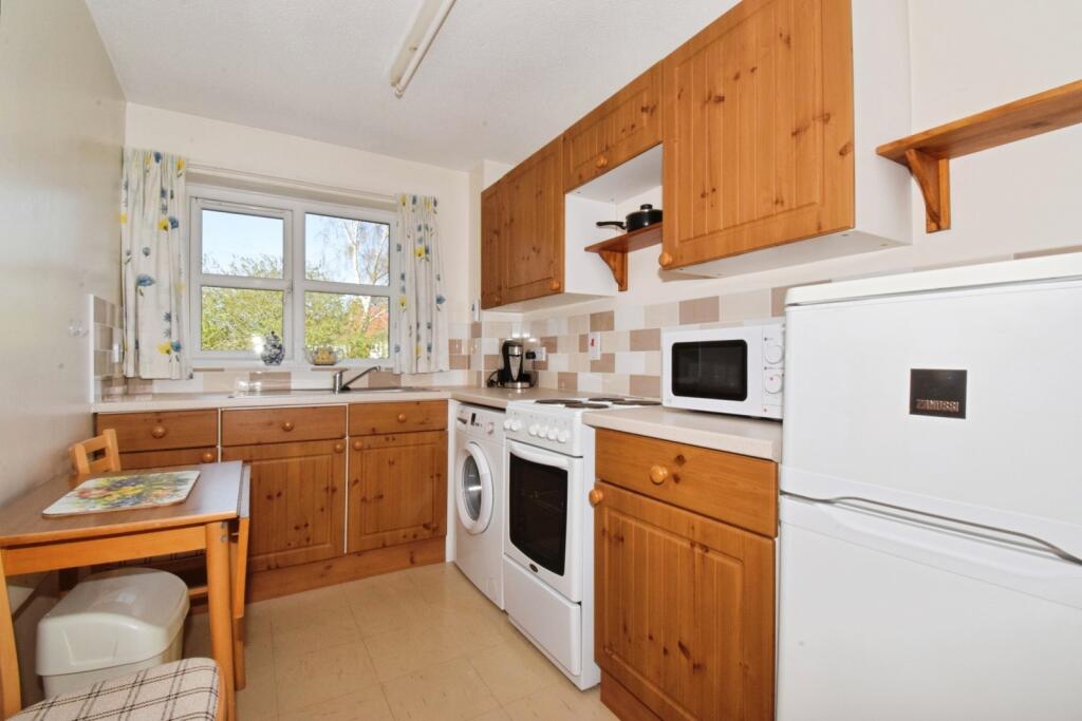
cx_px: 541
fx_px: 451
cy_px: 360
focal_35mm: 15
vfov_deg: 77.3
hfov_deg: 100.4
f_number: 22
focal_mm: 10
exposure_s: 1/60
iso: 1000
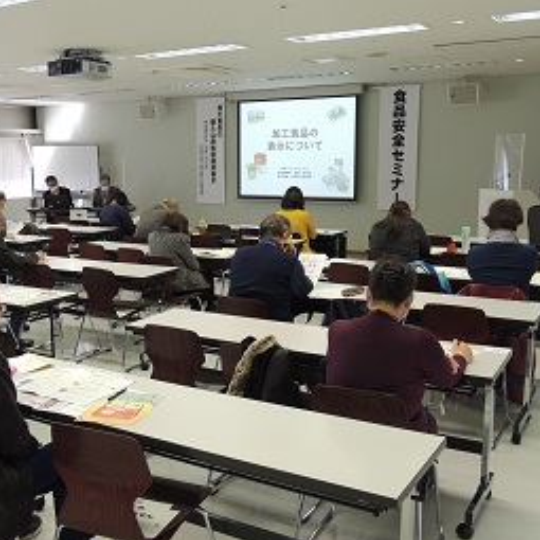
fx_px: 706
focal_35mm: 40
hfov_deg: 41.7
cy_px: 271
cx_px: 218
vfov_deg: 41.9
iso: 320
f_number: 3.2
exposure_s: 1/50
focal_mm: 5.8
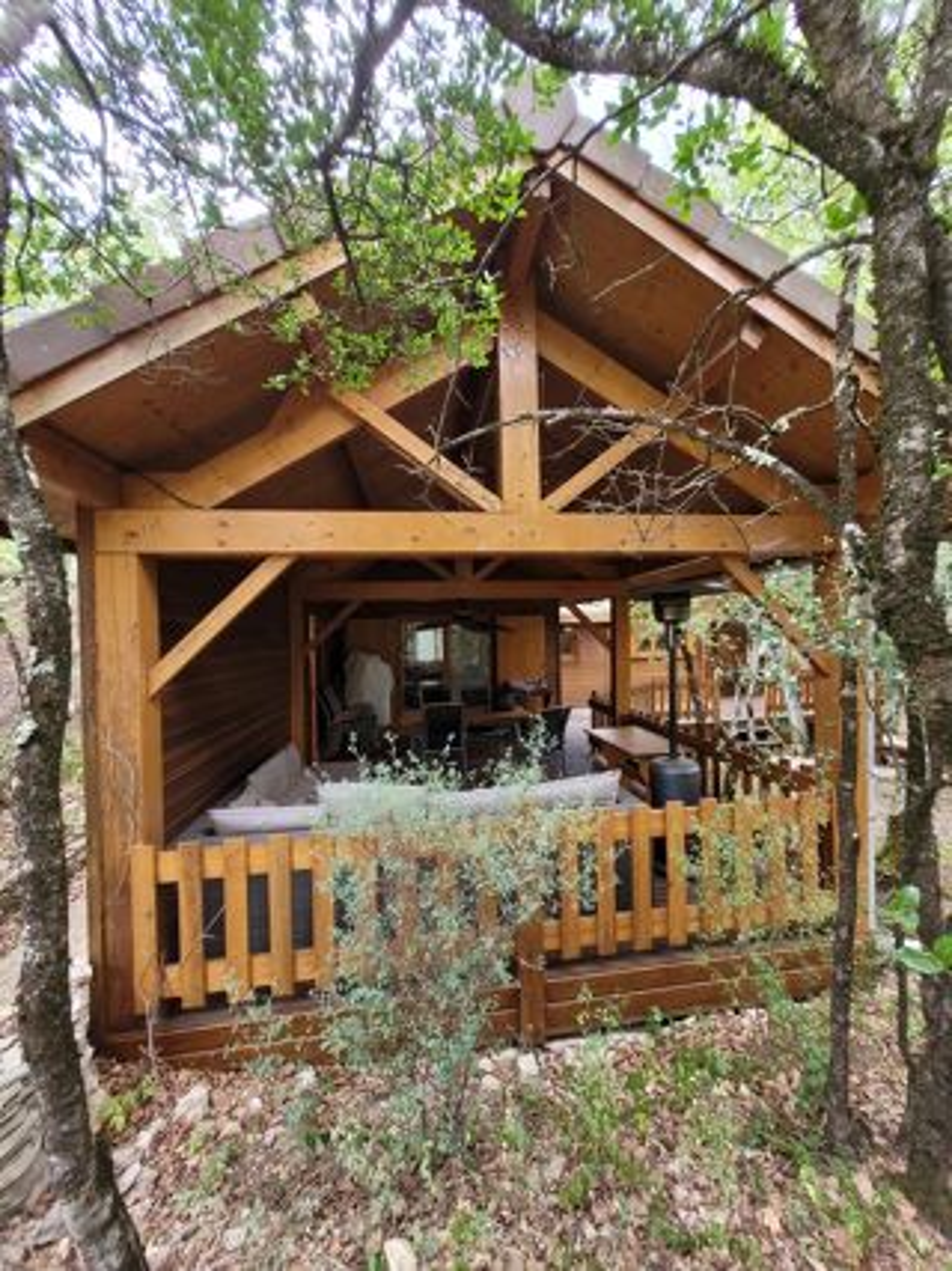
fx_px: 477
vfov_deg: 106.2
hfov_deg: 89.9
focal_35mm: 13
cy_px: 636
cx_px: 476
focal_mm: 1.74
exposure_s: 1/50
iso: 64
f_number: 2.2
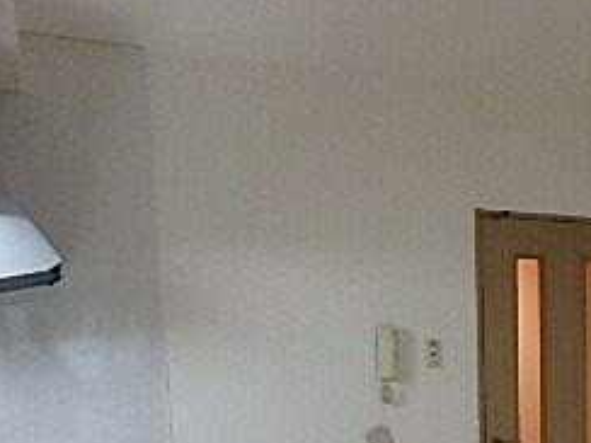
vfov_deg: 24.3
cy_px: 520
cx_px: 576
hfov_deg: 32.4
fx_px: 939
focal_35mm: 55
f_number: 3.5
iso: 640
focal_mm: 3.7
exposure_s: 1/30
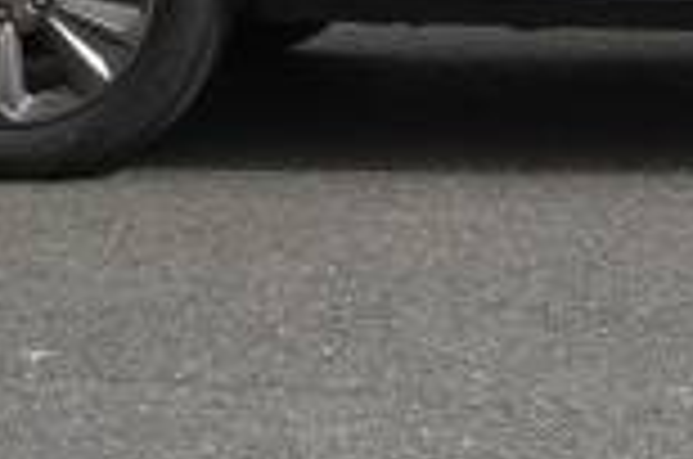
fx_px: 3479
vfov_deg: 7.3
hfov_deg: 11.2
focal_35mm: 181
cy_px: -360
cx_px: 824
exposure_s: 1/200
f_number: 5
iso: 100
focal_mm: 29
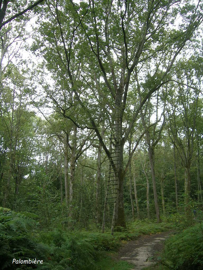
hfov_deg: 40.7
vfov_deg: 52.6
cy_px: 135
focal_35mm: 35
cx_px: 102
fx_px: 274
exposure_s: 1/41.6
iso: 50
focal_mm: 5.4
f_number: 2.8
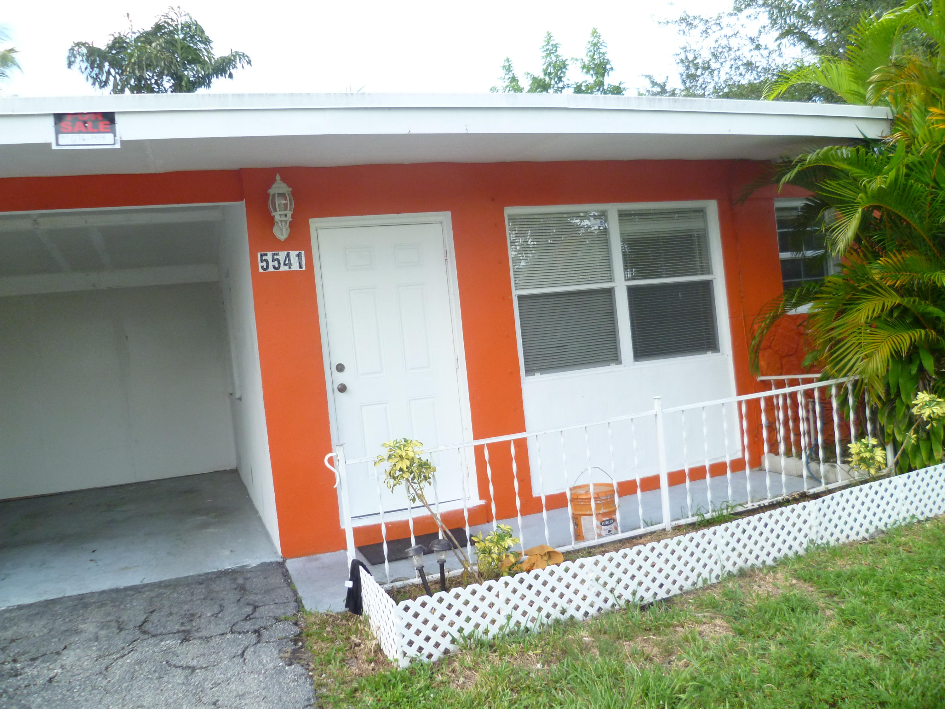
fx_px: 764
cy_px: 354
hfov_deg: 63.4
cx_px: 472
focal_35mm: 28
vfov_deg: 49.7
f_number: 2.8
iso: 200
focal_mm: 5
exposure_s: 1/250
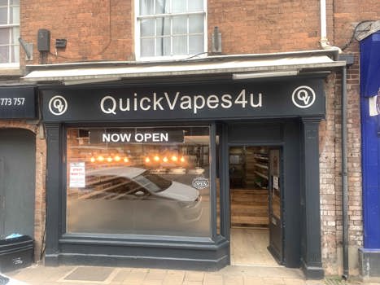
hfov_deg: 67.3
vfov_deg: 53.0
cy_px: 142
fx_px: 285
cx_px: 190
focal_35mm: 26
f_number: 1.8
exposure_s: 1/122
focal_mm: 4.25
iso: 25
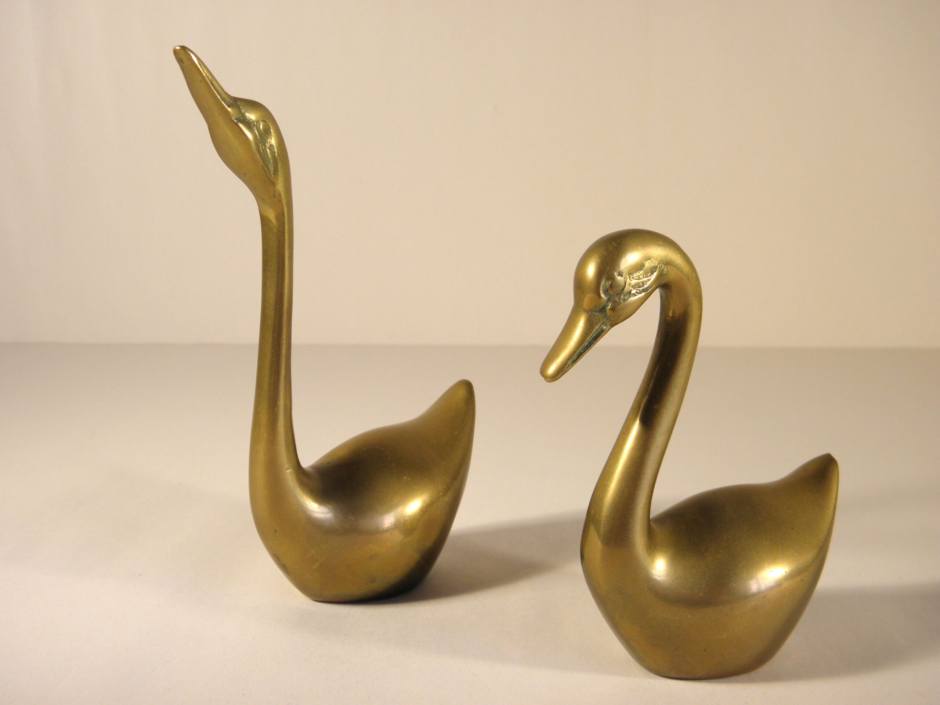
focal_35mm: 39
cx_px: 470
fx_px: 1059
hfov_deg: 47.9
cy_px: 352
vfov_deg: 36.8
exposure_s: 1/50
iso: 100
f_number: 3.8
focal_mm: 7.1
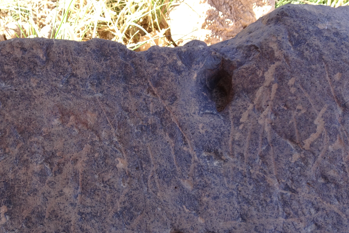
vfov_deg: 31.4
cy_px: 172
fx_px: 407
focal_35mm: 42
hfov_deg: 44.4
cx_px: 76
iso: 80
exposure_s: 1/80
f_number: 3.5
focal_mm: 4.1
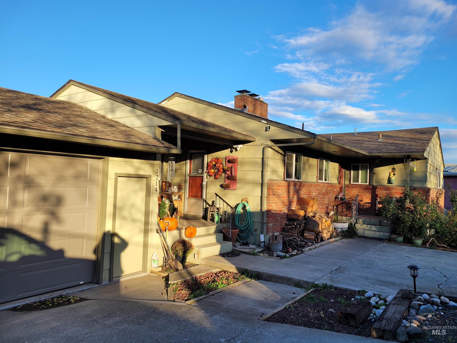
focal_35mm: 26
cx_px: 228
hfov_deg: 67.3
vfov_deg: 53.1
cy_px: 172
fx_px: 343
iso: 40
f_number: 1.8
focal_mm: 5.4
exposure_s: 1/1008
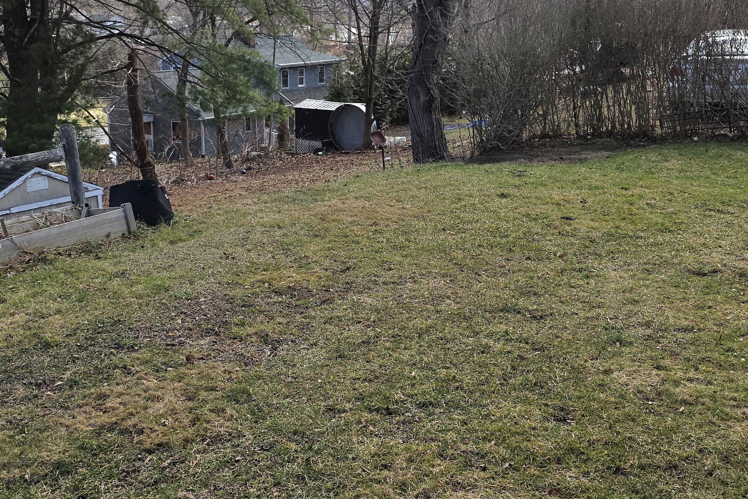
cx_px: 359
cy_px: 191
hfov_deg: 44.5
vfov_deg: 30.4
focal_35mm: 44
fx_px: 914
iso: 12
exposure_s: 1/455
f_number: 1.7
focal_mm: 6.3
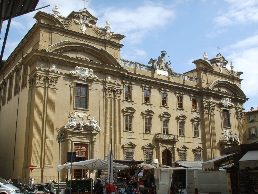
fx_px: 291
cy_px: 97
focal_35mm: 39
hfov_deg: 47.9
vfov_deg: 36.8
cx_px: 129
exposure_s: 1/250
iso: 50
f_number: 6.3
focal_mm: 6.6
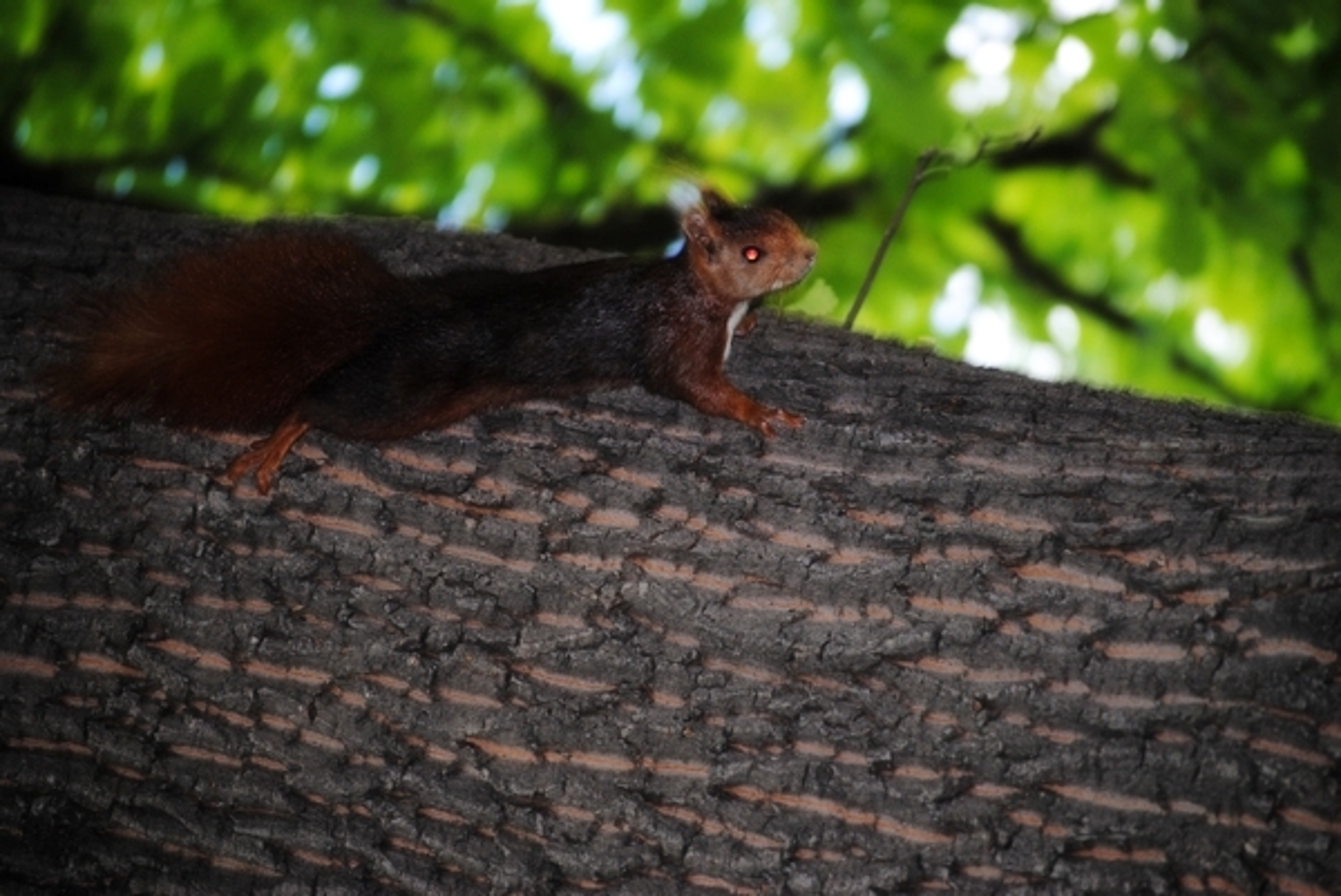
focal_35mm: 165
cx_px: 670
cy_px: 448
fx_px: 6151
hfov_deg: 12.4
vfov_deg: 8.3
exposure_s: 1/60
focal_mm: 110
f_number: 4.5
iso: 200
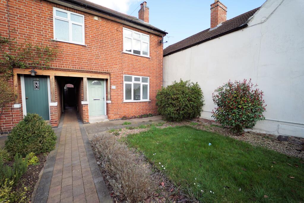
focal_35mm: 14
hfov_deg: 104.2
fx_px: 118
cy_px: 102
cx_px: 152
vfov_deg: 81.2
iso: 100
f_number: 2.8
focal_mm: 14
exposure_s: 1/400
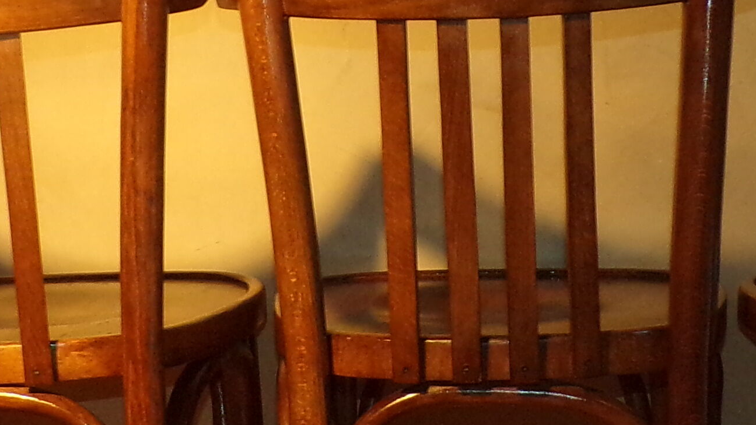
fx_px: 1864
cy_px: 333
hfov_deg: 22.9
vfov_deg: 13.0
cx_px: 331
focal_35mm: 93
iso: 200
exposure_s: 1/34
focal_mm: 4.3
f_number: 3
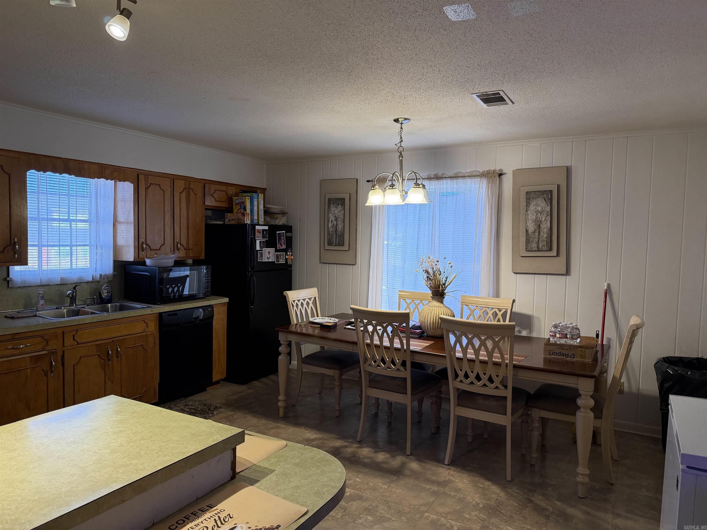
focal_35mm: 24
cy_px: 265
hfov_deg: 71.6
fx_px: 490
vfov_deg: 56.8
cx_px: 354
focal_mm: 6.76
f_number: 1.78
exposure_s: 1/120
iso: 250
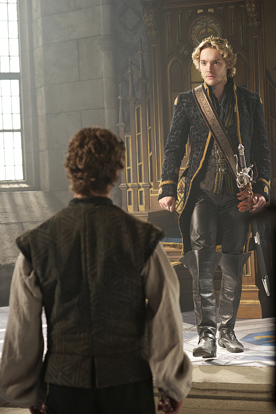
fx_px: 978
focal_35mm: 85
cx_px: 138
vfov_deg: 23.9
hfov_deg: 16.1
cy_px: 207
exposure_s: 1/125
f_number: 4
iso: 2000
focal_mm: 85
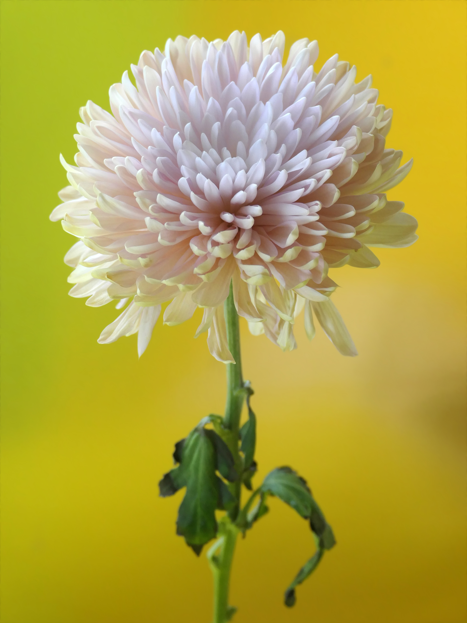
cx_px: 234
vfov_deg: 12.7
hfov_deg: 9.6
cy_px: 312
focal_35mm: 155
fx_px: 2788
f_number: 3.9
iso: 800
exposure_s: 1/80
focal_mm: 52.4
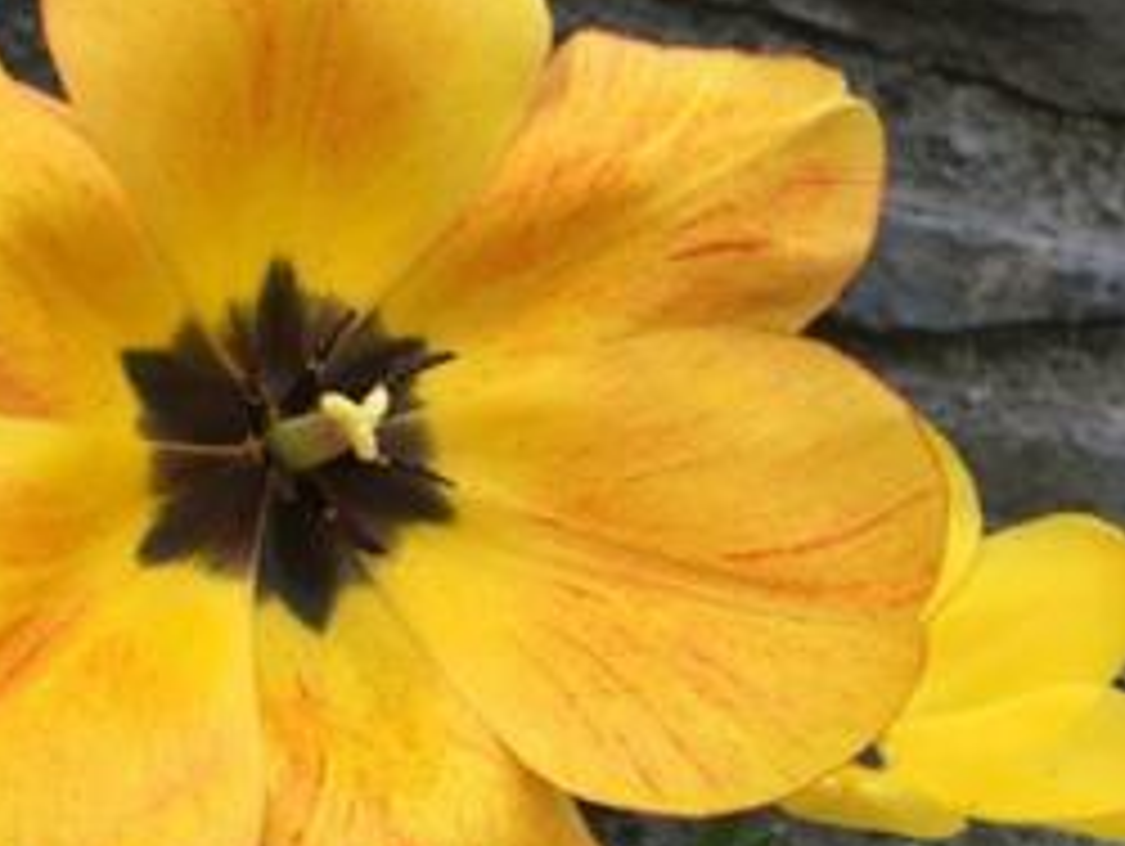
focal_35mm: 68
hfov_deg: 28.1
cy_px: 459
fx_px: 2212
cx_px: 290
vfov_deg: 21.6
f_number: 2.2
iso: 25
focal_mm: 4.15
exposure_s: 1/237
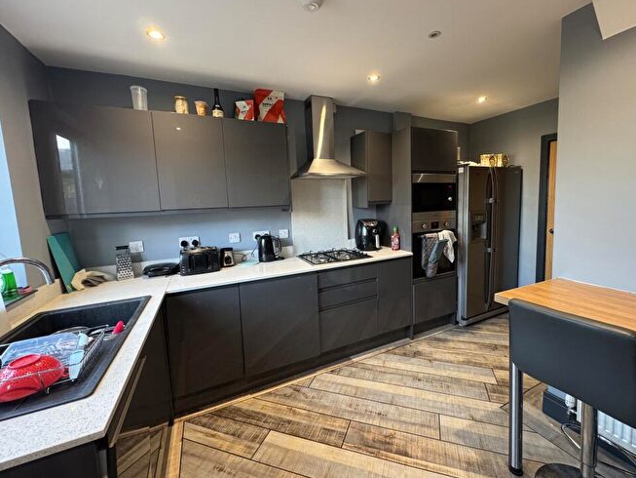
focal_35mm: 15
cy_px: 228
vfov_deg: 81.7
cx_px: 340
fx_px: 276
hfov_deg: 98.0
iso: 400
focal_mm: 2.22
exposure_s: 1/50
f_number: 2.2
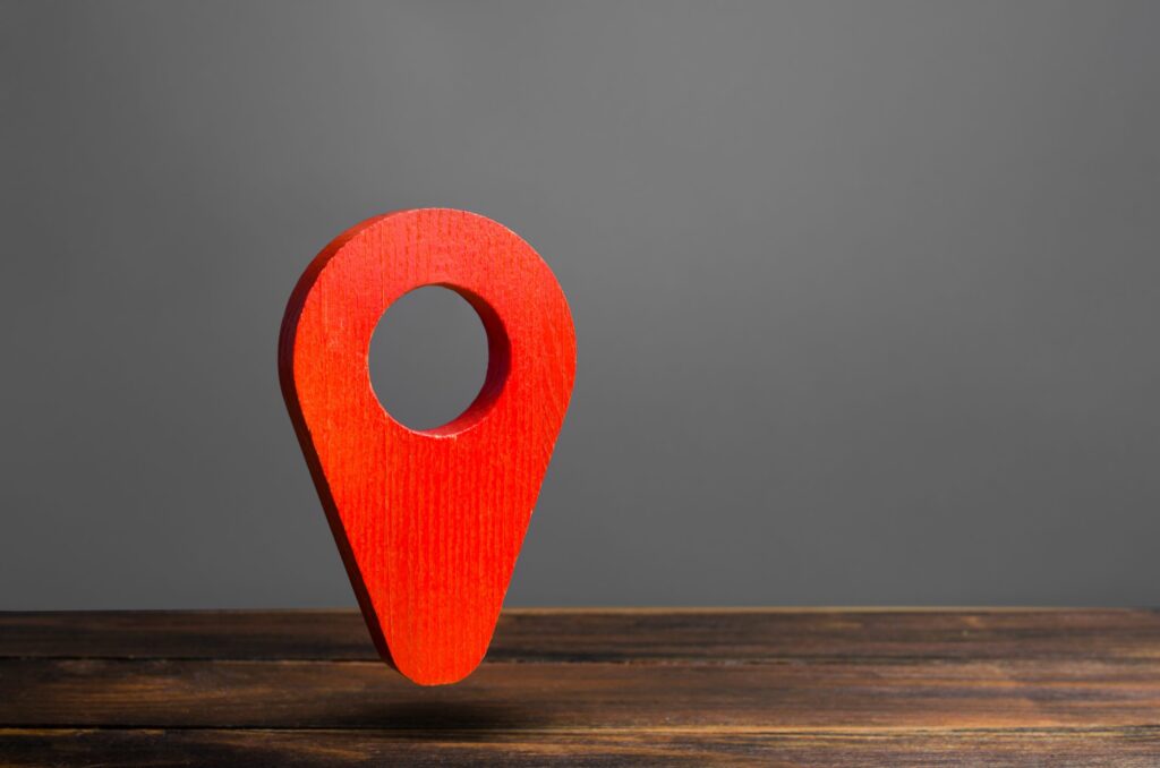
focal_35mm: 54
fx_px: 1736
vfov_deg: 24.9
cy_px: 384
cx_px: 580
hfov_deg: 36.9
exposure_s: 1/100
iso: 100
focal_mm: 36
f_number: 9
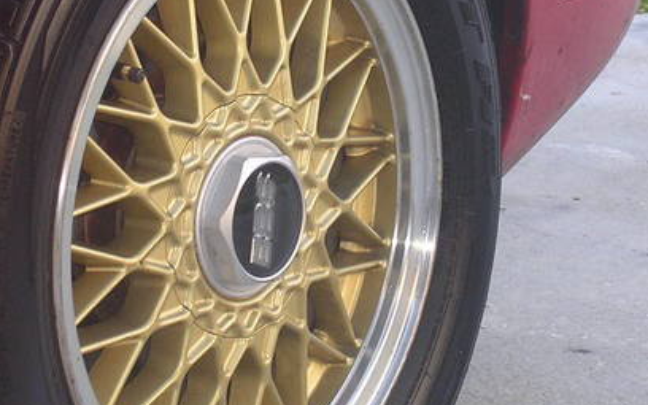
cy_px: 154
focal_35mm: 189
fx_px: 3338
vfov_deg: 6.9
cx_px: 329
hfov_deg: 11.1
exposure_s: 1/30
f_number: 4.2
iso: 50
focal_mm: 13.7
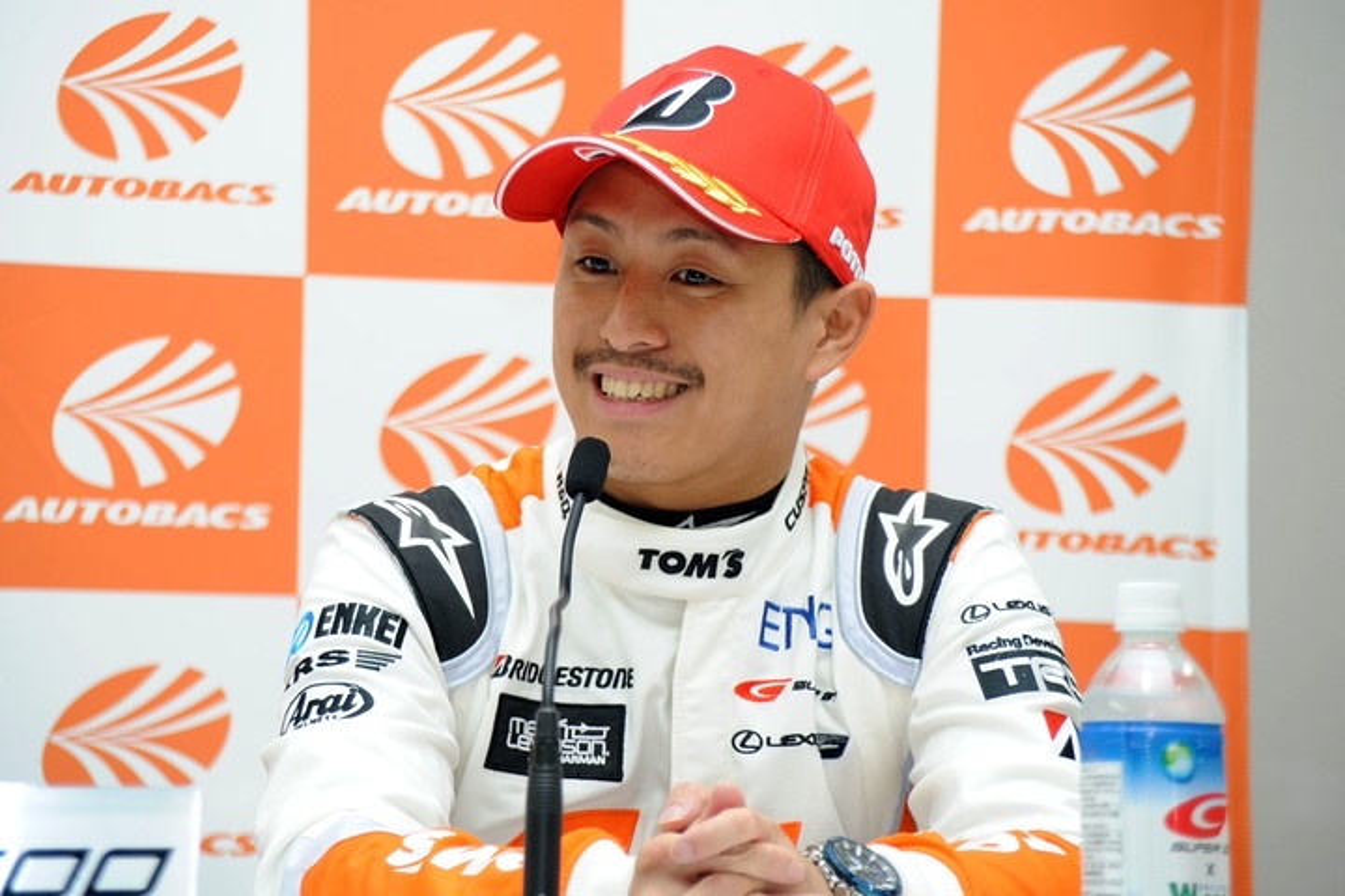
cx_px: 672
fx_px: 5604
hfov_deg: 13.7
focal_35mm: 150
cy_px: 448
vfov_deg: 9.1
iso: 800
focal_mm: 150
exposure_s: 1/125
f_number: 5.6
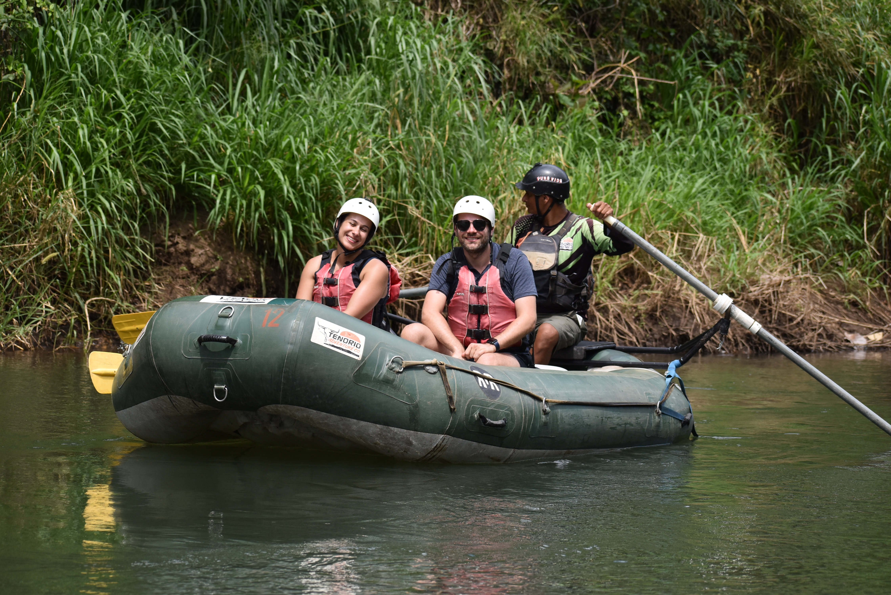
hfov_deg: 19.5
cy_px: 298
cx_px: 446
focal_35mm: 105
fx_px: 2599
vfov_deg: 13.0
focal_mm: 70
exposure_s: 1/1250
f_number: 5.6
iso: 400
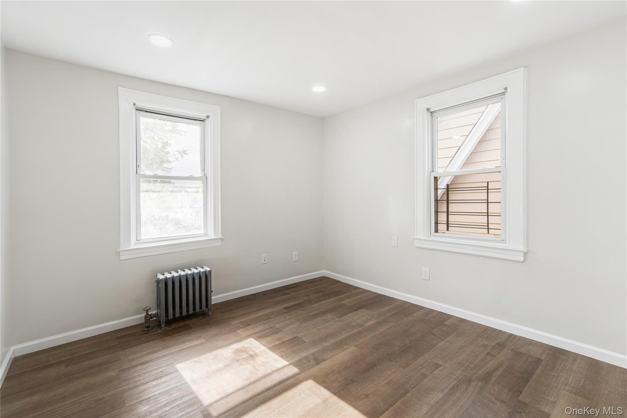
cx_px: 314
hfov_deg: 100.4
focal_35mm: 15
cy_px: 209
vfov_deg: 77.3
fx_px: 261
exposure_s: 1/640
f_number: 8
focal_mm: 10
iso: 250
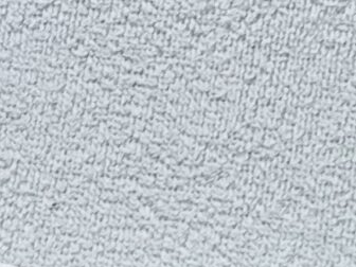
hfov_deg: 9.5
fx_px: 2036
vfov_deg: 6.4
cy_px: 966
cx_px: 643
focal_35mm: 198
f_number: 1.5
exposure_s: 1/121
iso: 32
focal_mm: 5.7
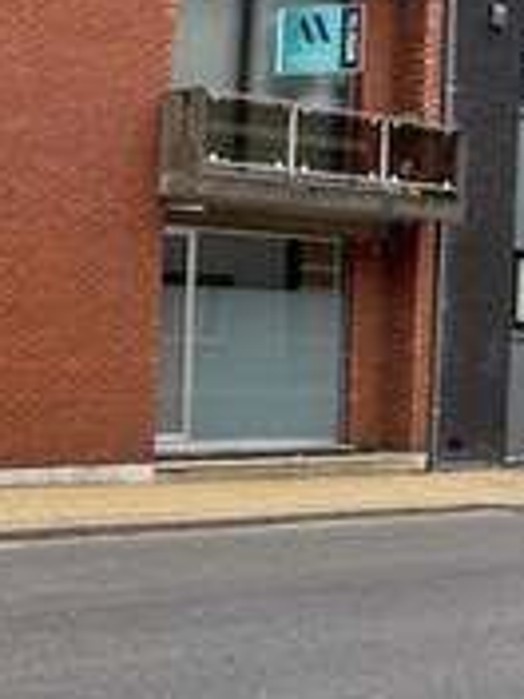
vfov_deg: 30.6
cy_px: 252
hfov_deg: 21.8
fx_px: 1272
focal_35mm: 63
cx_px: -83
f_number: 1.8
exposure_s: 1/408
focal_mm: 4.25
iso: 32
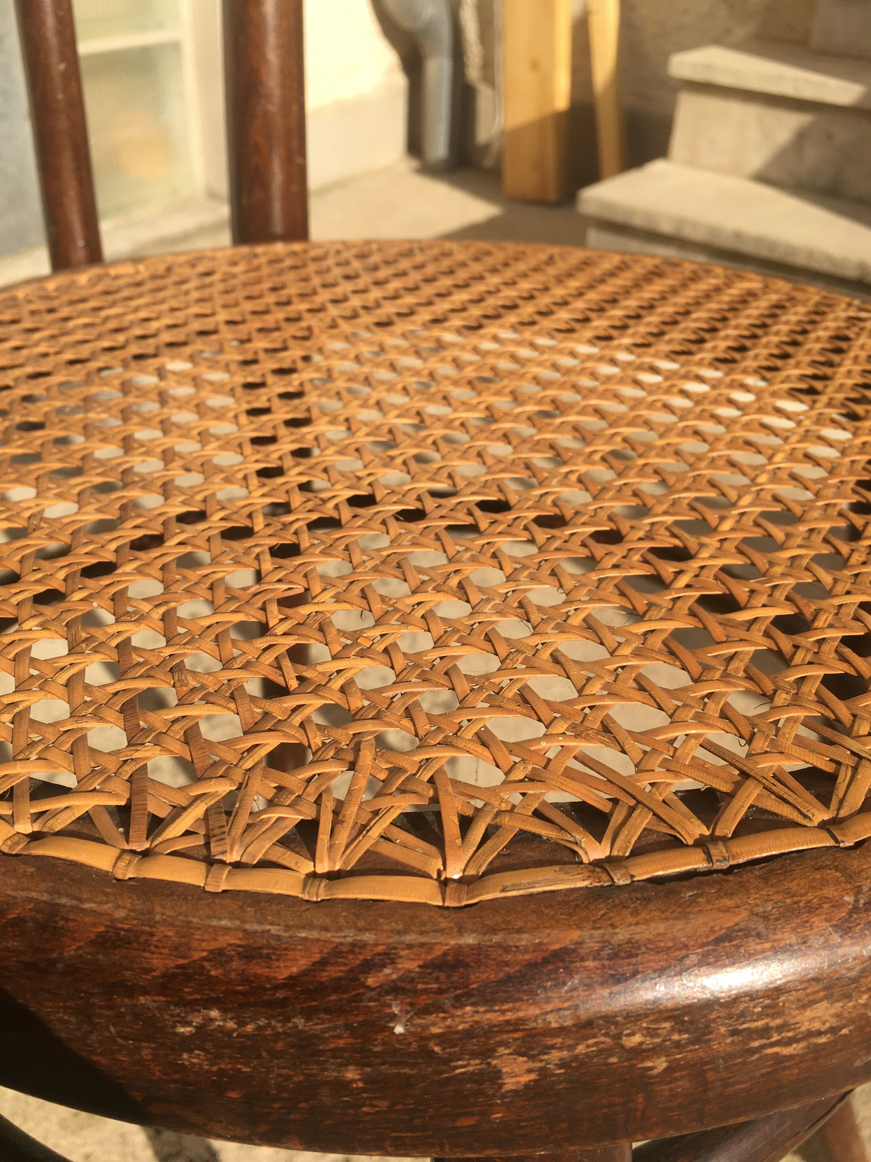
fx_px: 973
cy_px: 581
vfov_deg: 61.7
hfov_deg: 48.2
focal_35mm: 29
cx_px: 436
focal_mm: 4.15
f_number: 2.2
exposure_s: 1/1054
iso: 25
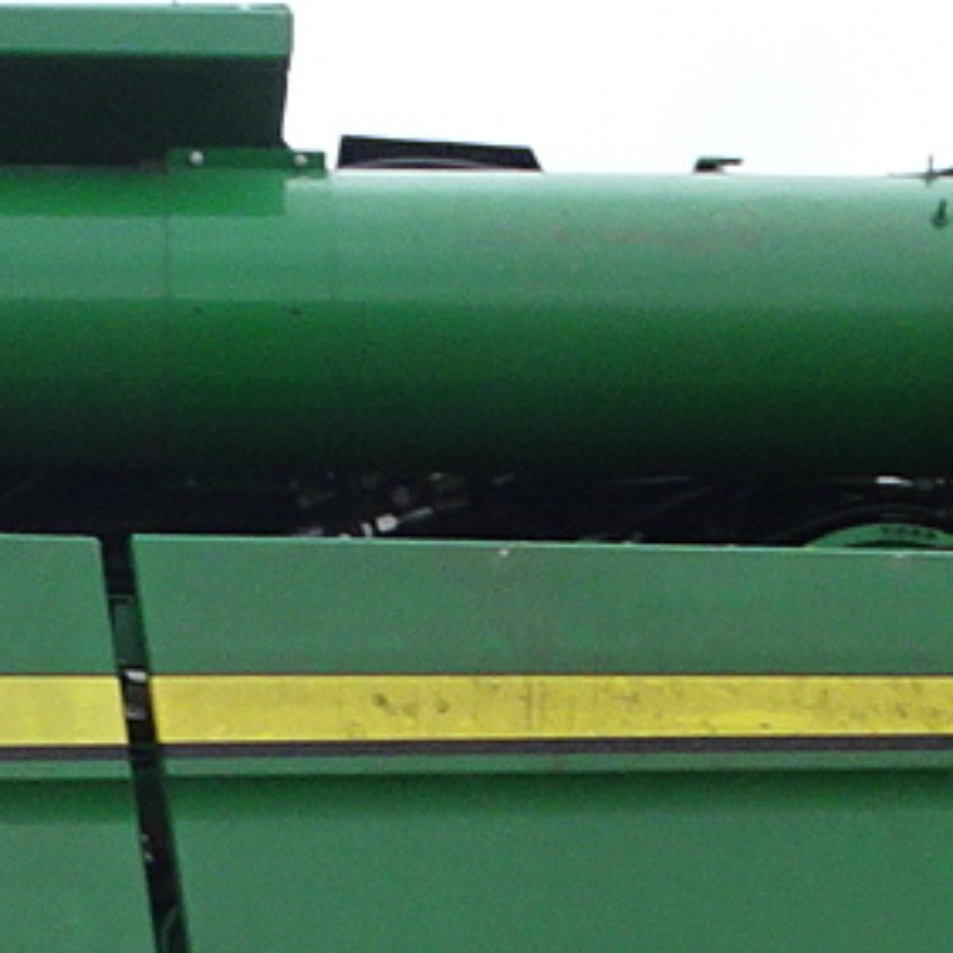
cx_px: 169
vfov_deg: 8.6
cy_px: 1724
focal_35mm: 195
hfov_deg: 8.9
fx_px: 6074
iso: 80
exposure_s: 1/160
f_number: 3.5
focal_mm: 4.1
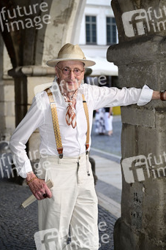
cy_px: 129
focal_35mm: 62
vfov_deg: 32.4
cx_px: 93
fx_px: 430
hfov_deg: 21.8
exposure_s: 1/200
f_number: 2.8
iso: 800
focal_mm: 53
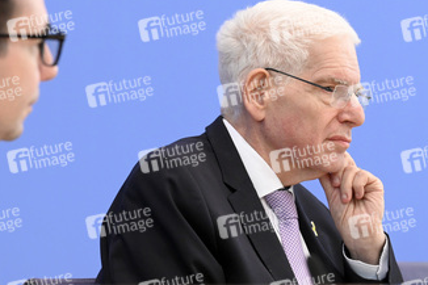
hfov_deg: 11.4
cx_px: 137
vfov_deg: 7.6
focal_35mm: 180
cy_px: 125
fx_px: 2139
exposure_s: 1/640
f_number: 5.6
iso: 4000
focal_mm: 130
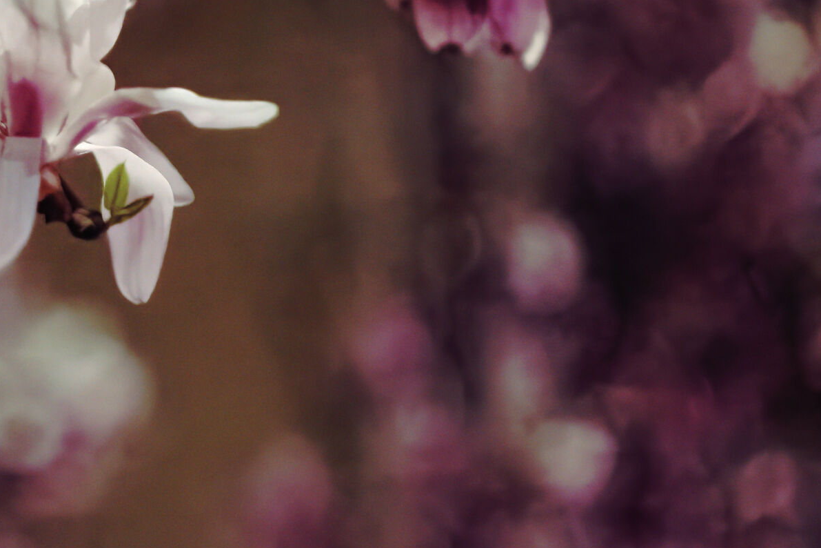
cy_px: 55
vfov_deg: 5.0
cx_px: 19
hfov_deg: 7.5
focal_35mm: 272
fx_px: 6203
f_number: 2
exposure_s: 1/80
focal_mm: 90
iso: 6400
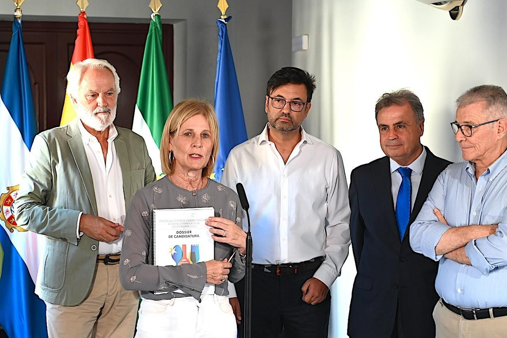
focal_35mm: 84
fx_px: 1182
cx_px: 205
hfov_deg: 24.2
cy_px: 229
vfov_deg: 16.2
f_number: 4.5
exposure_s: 1/160
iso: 2500
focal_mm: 60
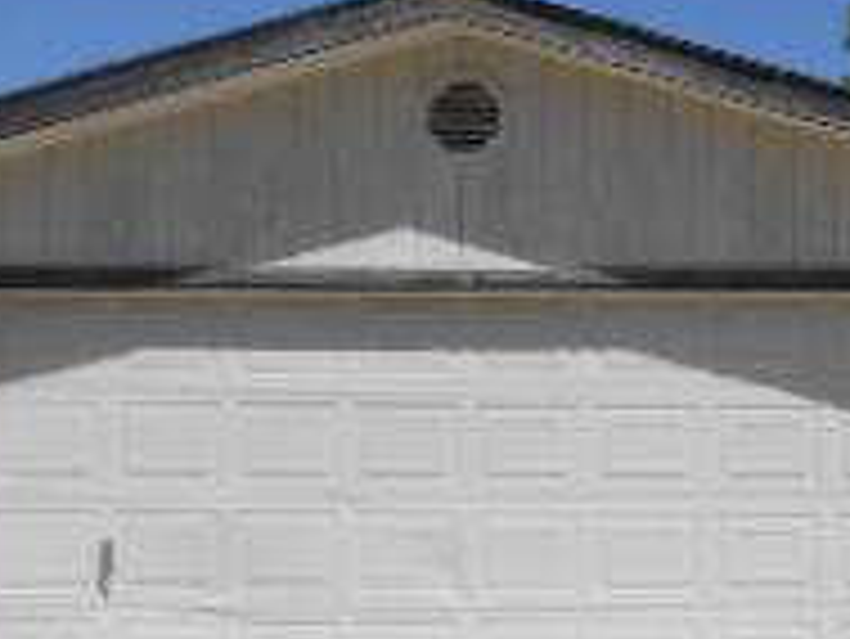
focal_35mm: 88
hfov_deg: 20.6
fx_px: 2162
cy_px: 508
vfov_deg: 16.7
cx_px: 1043
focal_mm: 4.7
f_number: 3.4
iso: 80
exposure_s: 1/1600
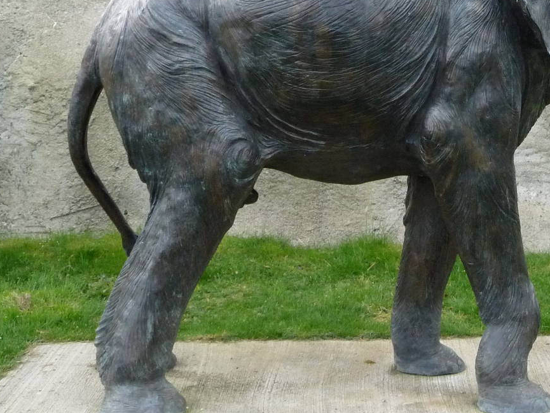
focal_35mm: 74
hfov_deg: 25.7
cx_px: 471
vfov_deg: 19.6
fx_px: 1176
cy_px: 67
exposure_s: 1/500
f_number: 3.9
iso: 400
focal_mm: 6.7
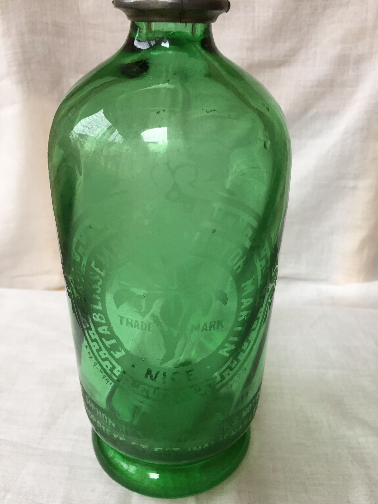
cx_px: 189
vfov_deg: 61.7
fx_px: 422
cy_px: 252
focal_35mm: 29
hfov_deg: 48.2
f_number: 2.2
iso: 80
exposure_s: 1/30
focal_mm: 4.15
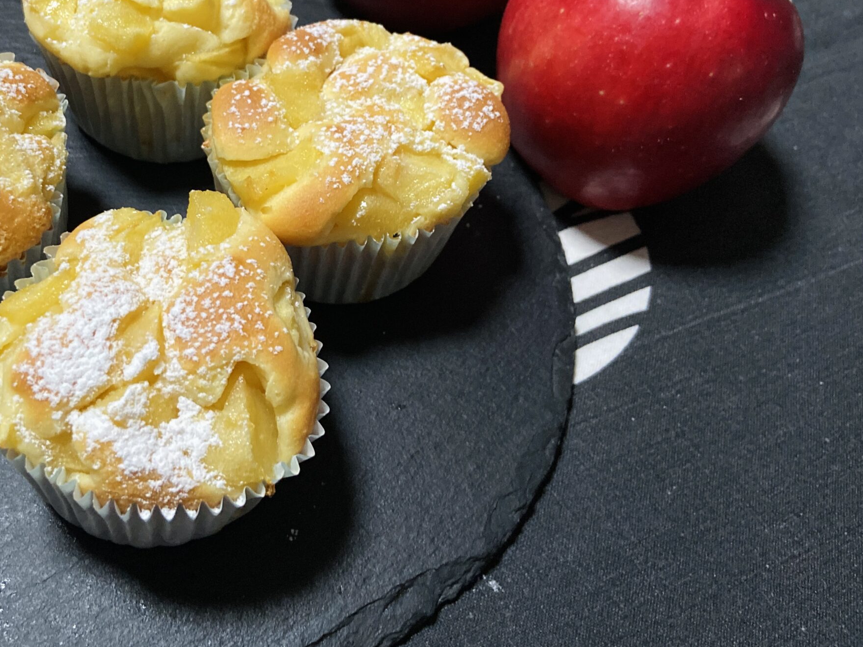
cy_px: 194
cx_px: 267
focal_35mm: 38
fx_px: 947
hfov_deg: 47.9
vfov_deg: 37.1
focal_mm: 4.25
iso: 400
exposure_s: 1/40
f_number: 1.8
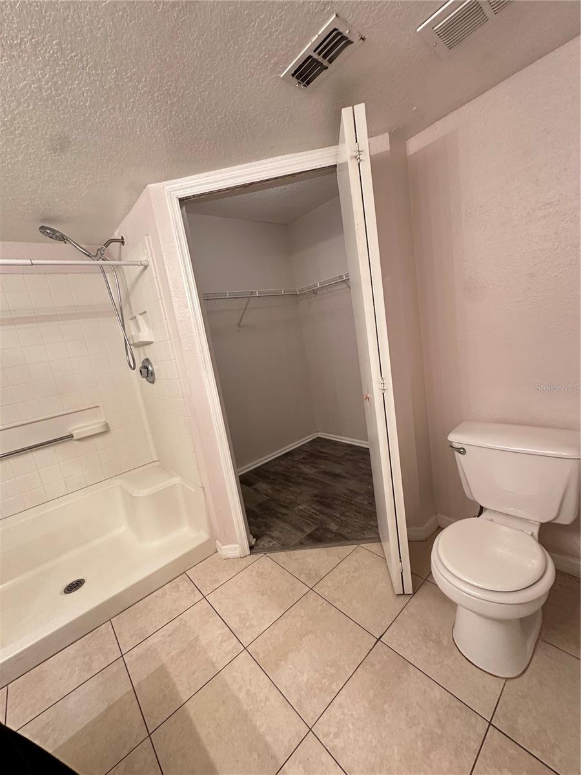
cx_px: 290
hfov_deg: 85.7
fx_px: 313
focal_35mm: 14
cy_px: 388
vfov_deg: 102.1
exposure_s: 1/60
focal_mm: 2.22
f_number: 2.2
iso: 400
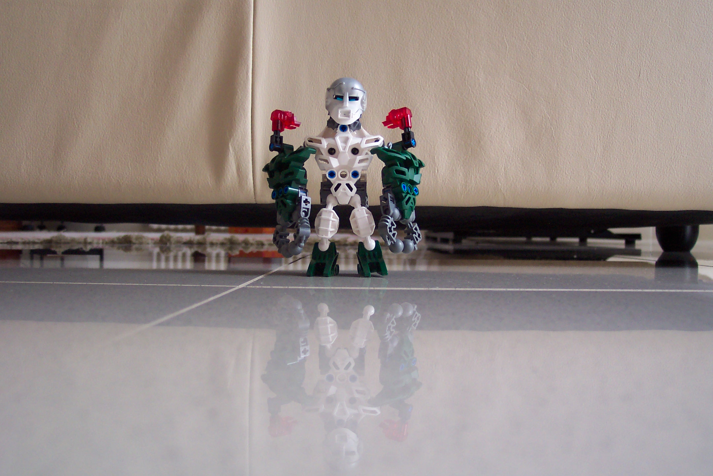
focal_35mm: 38
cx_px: 356
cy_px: 238
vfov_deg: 35.1
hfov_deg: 50.7
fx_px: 753
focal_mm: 8
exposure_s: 1/20
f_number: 2.8
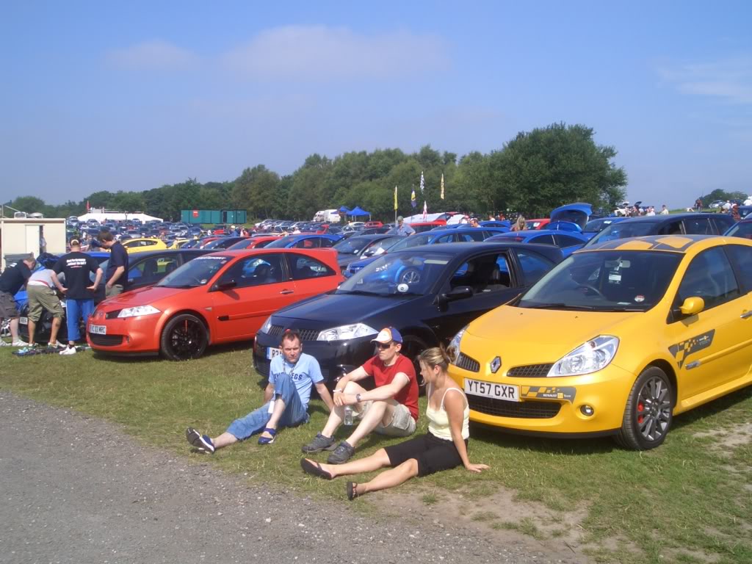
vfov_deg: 39.7
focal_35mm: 36
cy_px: 282
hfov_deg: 51.4
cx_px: 376
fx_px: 782
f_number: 4
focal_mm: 4.8
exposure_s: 1/500
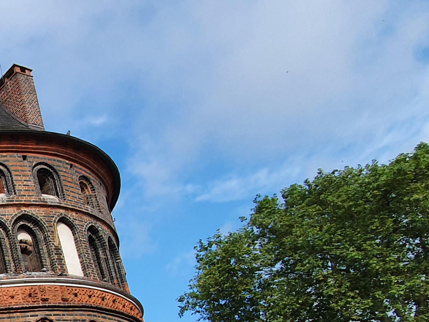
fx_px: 570
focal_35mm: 46
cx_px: -259
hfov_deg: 25.9
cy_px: 359
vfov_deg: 28.5
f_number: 2.2
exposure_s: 1/550
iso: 50
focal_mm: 1.8
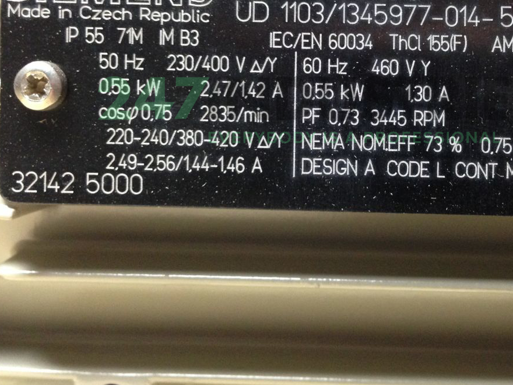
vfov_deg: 29.9
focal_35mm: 48
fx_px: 711
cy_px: 111
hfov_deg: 39.4
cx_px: 320
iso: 250
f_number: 2.4
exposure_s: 1/20
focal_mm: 4.12
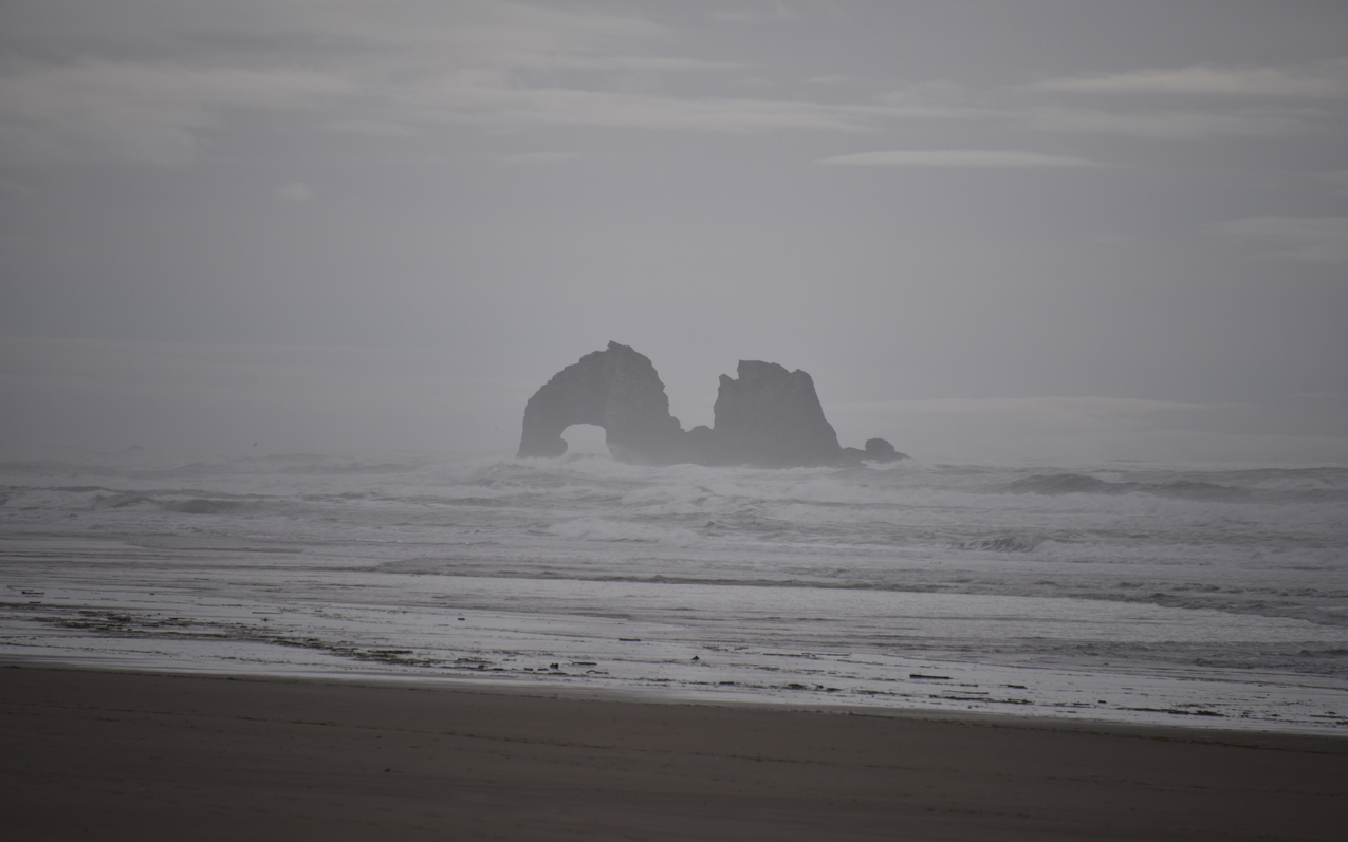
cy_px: 428
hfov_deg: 6.8
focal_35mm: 307
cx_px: 676
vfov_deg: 4.3
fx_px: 11279
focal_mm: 300
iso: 250
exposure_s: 1/640
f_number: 5.6
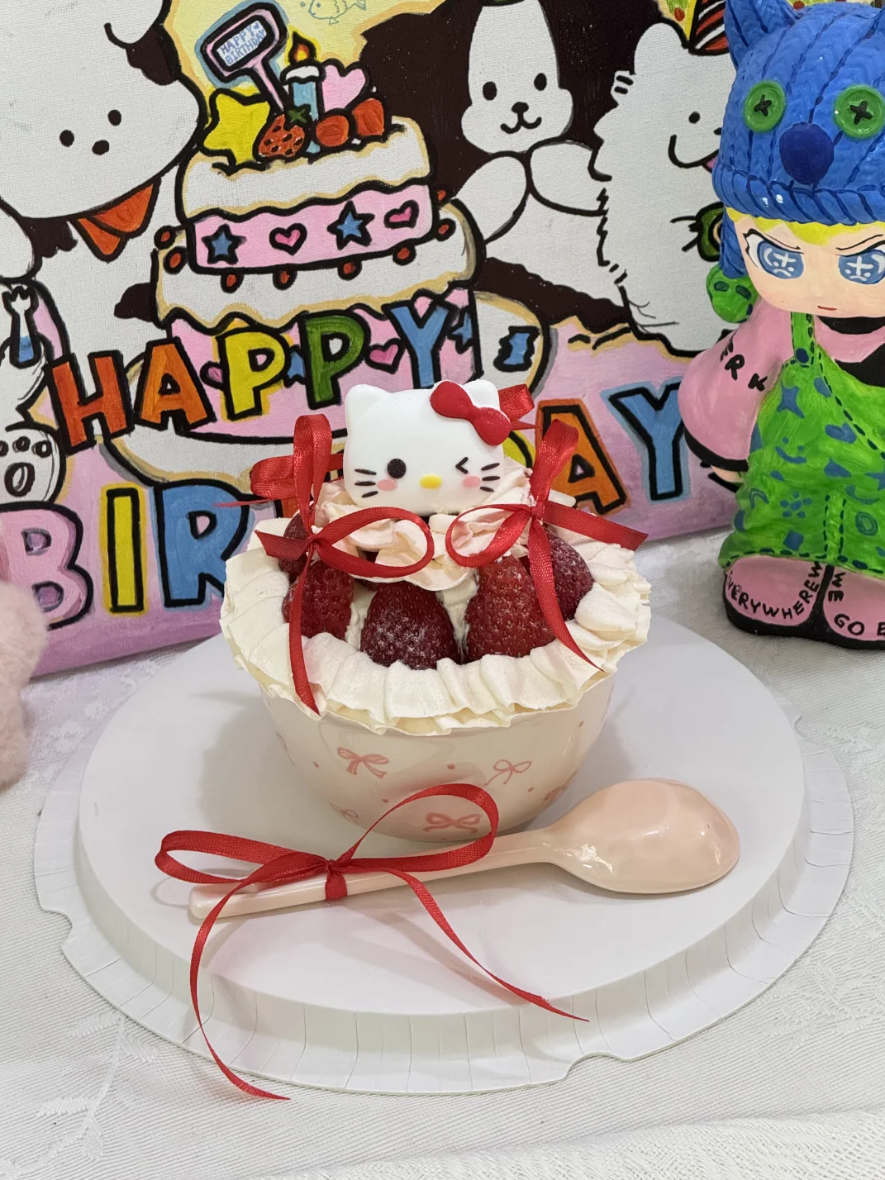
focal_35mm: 121
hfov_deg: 12.2
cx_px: 444
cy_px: 591
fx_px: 4125
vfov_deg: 16.3
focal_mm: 15.66
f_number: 2.8
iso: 320
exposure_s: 1/100
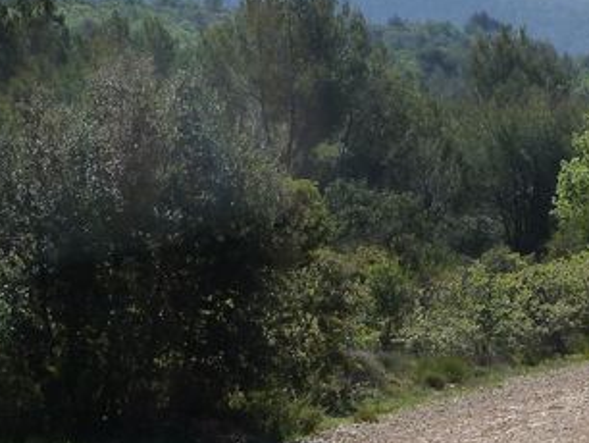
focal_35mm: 188
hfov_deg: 10.4
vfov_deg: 7.9
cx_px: 585
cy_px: 10
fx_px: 3201
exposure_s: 1/500
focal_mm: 11.9
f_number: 5.6
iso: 125
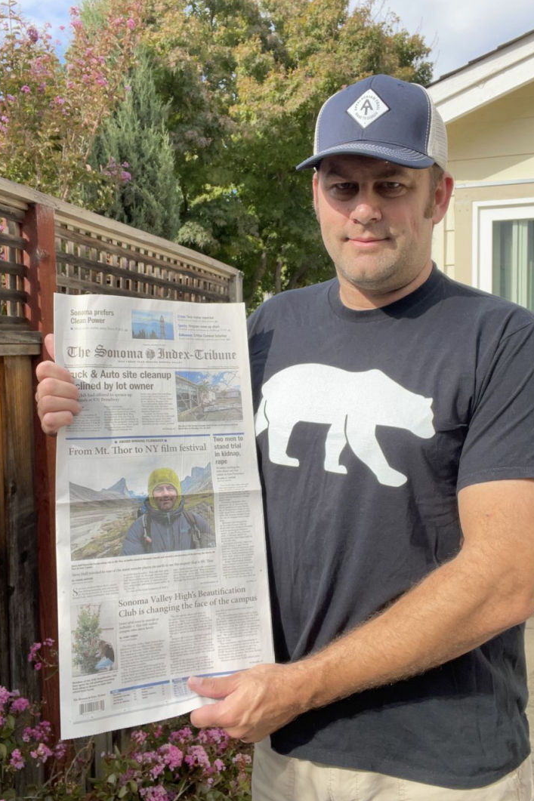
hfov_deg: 41.1
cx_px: 282
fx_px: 712
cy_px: 391
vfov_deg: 58.7
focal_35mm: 32
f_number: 2.2
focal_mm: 2.71
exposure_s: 1/407
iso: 25
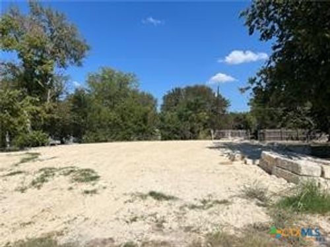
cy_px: 124
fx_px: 248
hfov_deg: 67.3
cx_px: 165
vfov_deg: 53.1
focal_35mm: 26
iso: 50
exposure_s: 1/9434
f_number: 1.5
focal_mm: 5.7
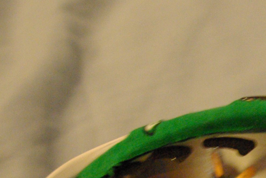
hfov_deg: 16.3
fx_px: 910
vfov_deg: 10.9
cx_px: 275
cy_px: 235
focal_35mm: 123
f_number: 4
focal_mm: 21
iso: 1600
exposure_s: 1/20
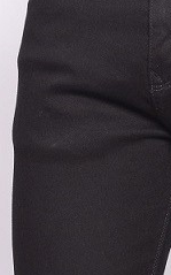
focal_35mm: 206
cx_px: 185
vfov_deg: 9.8
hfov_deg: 6.3
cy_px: 450
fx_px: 1539
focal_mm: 50
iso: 500
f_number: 4
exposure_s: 1/500
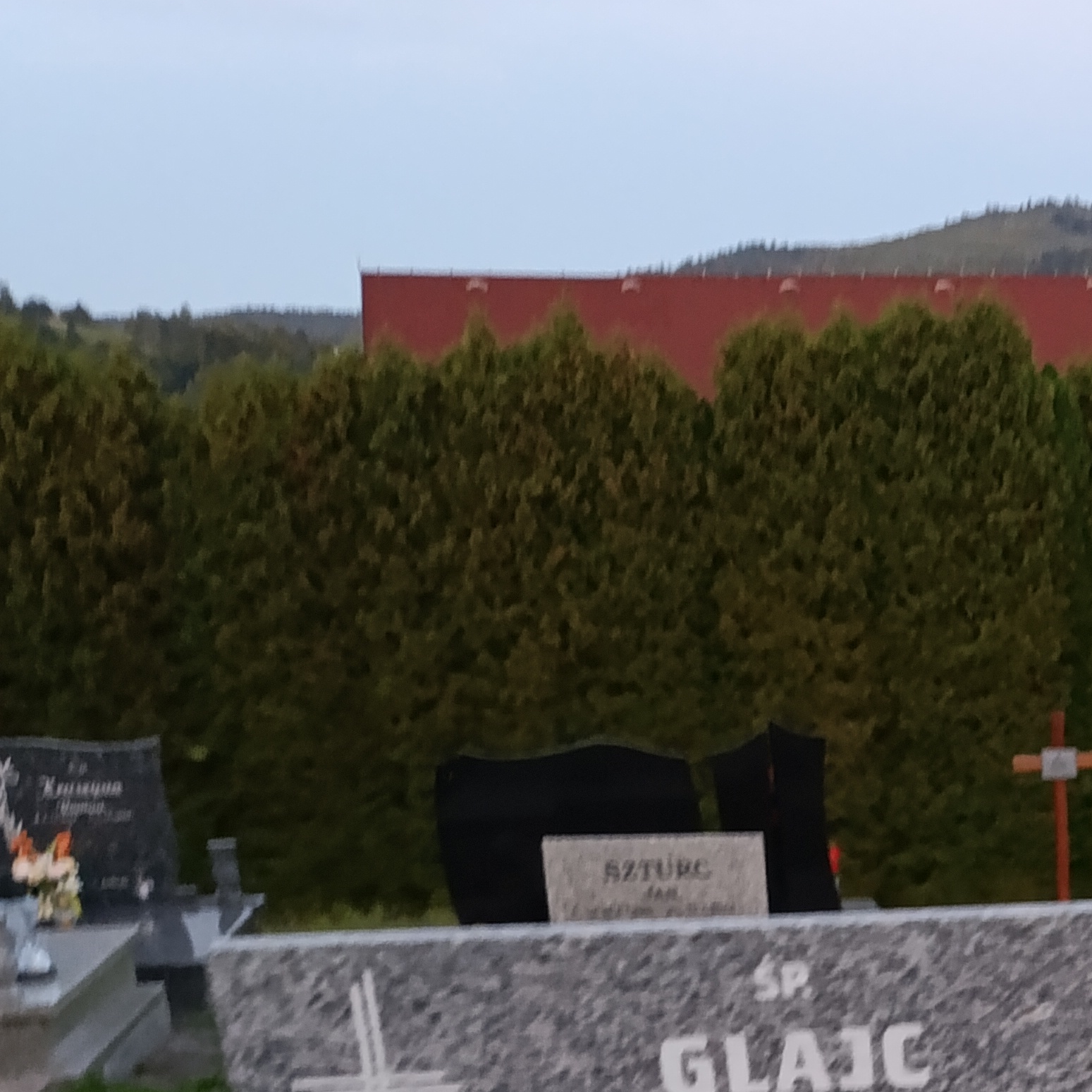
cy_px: 1428
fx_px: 2356
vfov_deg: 23.1
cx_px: 1201
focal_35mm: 66
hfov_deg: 24.4
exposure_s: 1/25
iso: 1250
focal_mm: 4.71
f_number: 1.7
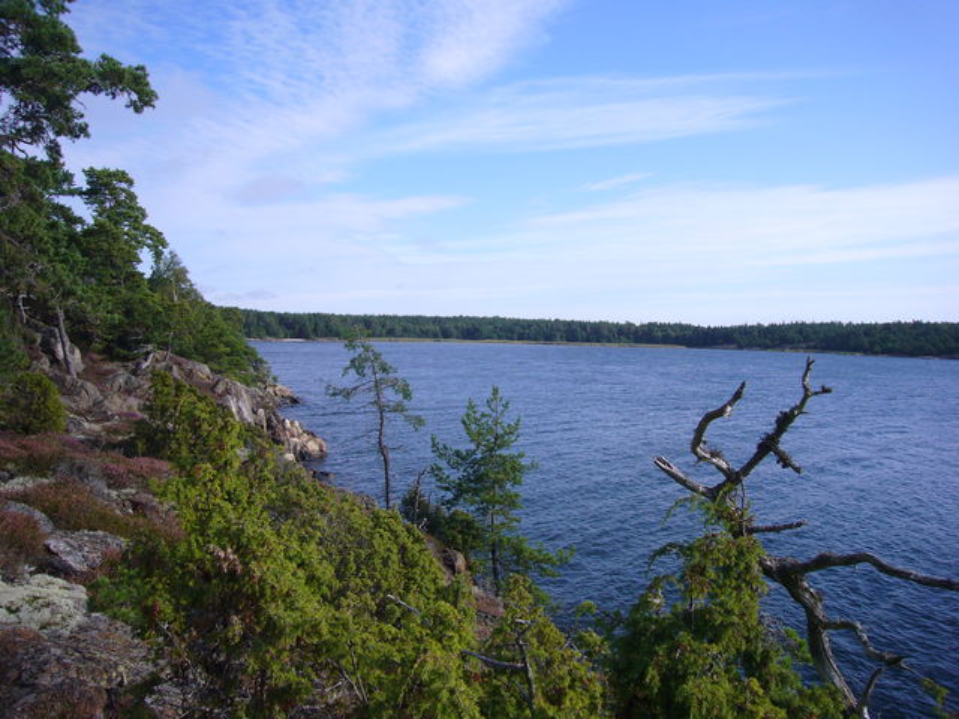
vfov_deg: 49.7
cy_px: 360
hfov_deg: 63.4
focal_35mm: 28
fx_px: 776
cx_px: 480
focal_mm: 4.6
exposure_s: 1/250
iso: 80
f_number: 5.6
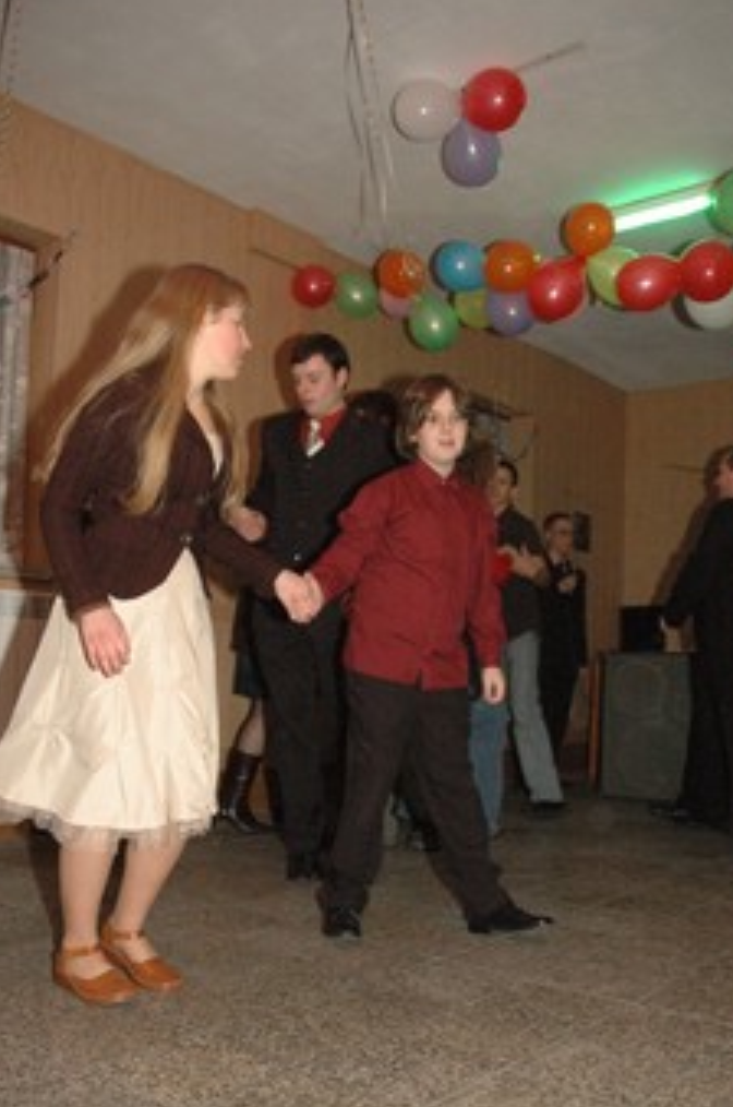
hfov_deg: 41.0
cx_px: 380
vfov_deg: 58.7
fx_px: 981
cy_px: 616
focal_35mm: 32
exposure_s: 1/60
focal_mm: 18
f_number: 3.5
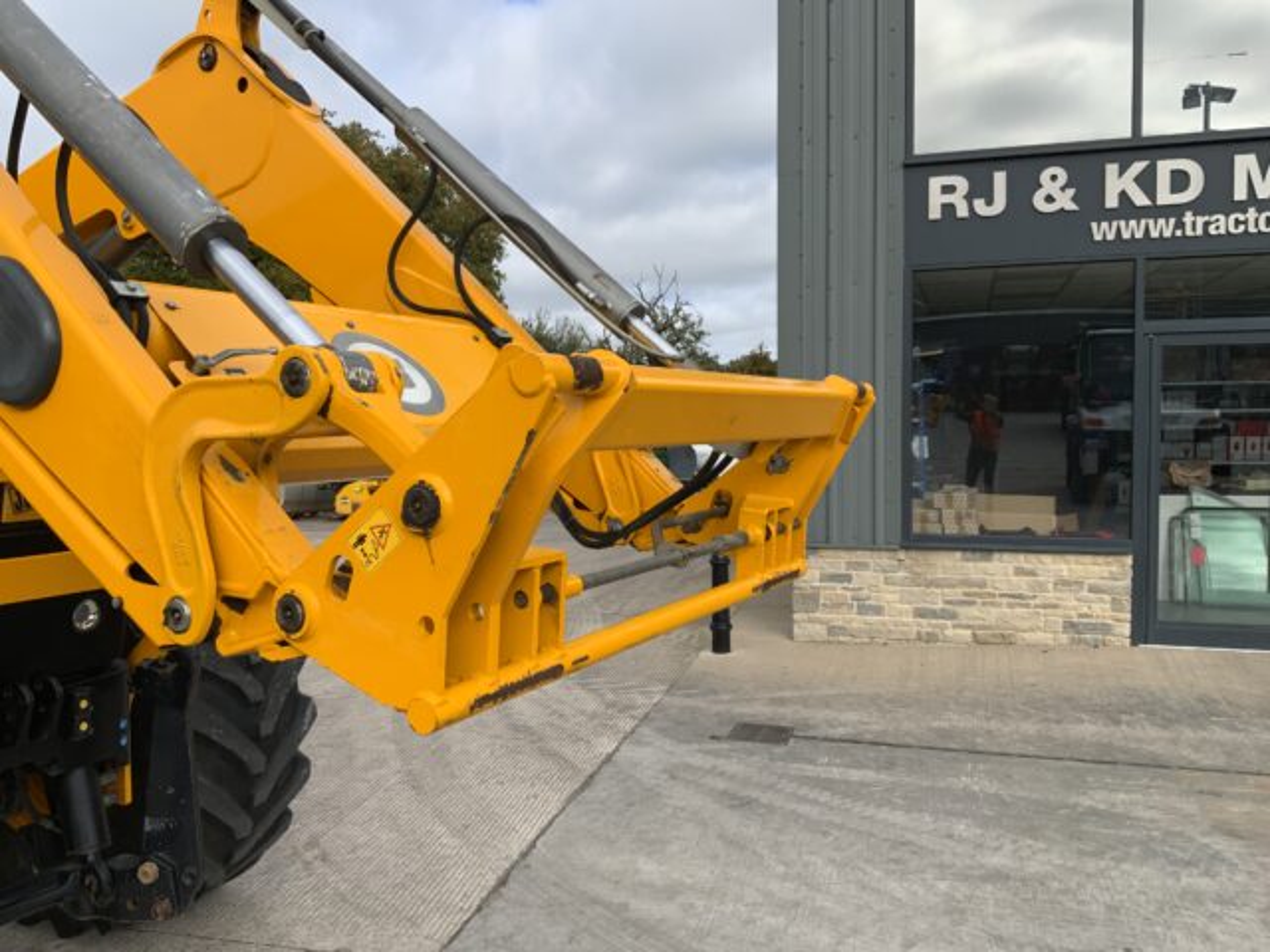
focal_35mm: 29
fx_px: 1064
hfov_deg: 61.7
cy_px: 476
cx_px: 635
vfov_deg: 48.2
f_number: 1.8
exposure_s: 1/1377
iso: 16
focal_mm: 3
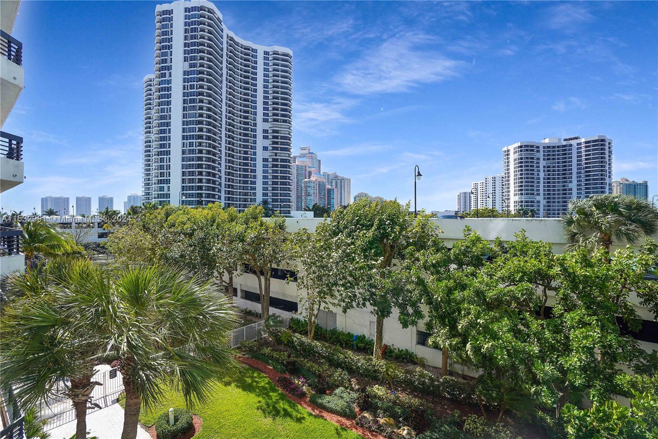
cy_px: 220
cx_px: 329
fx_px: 292
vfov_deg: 73.7
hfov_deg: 96.7
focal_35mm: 16
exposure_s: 1/500
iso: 100
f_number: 5
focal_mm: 16
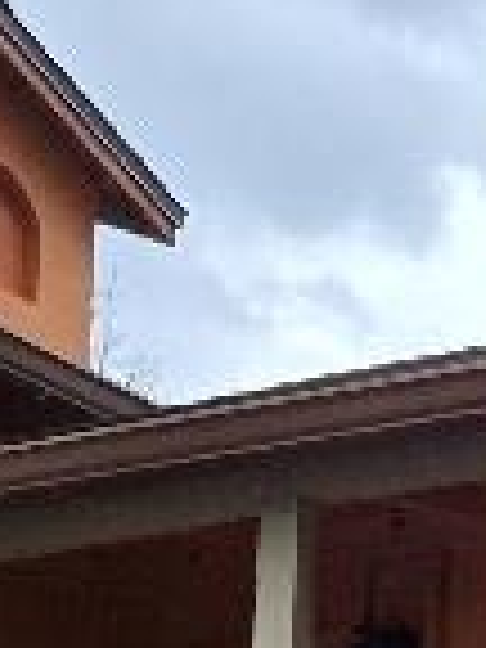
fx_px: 3051
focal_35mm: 163
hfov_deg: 7.9
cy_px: 1485
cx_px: 1413
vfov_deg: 10.6
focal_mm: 5.4
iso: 80
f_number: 1.8
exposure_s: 1/1008
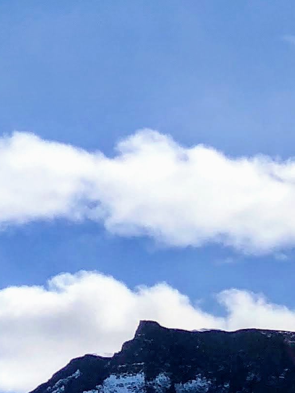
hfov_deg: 10.4
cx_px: -56
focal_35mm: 140
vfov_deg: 12.6
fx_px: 1590
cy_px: -353
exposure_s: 1/4878
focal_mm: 4
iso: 20
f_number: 1.8
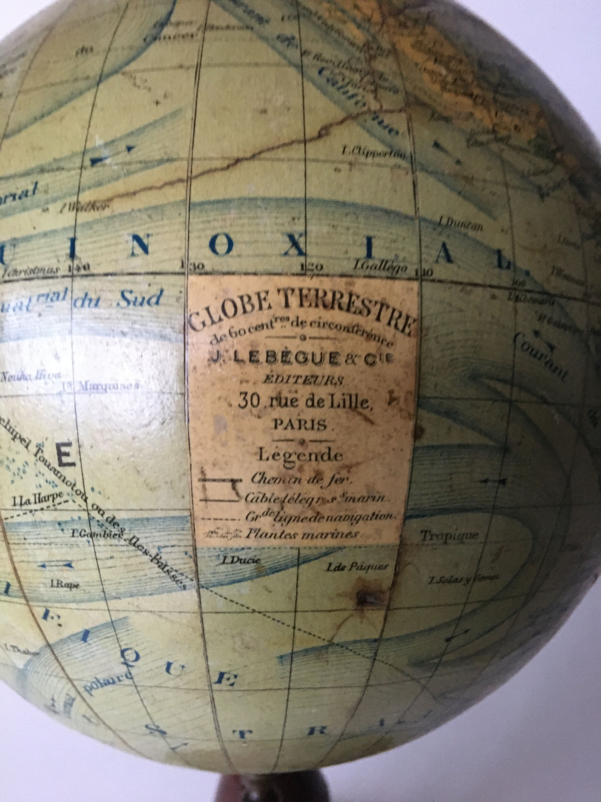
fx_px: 671
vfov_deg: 61.7
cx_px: 300
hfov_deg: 48.2
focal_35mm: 29
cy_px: 401
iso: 320
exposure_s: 1/17
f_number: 2.2
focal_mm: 4.15
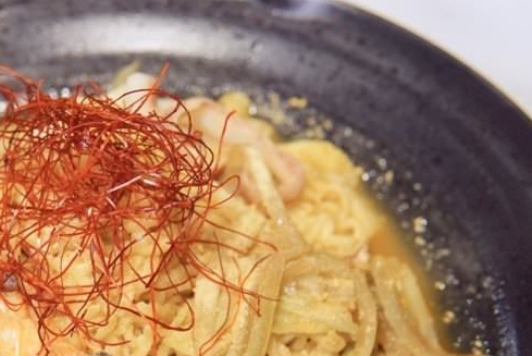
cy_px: 345
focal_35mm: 92
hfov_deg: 21.8
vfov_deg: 14.7
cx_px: 96
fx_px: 1361
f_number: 4
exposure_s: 1/60
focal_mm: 30
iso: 400
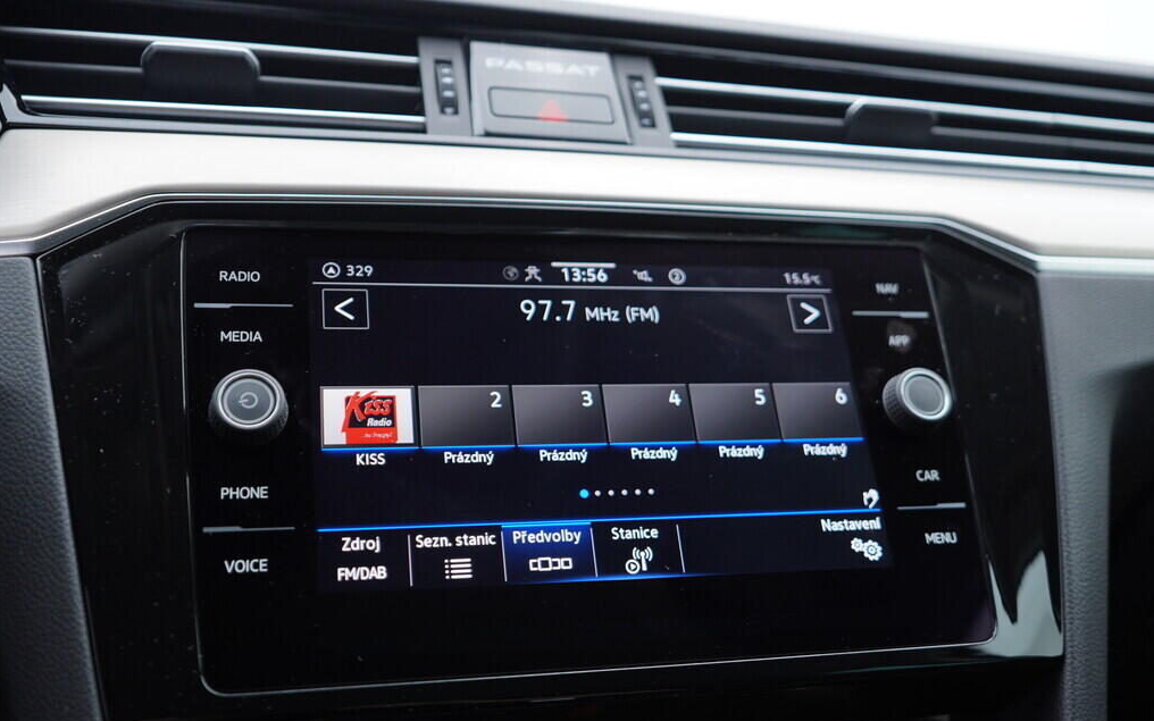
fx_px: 1164
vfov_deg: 34.4
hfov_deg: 52.7
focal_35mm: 37
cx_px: 578
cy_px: 360
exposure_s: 1/40
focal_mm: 24
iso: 125
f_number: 2.8
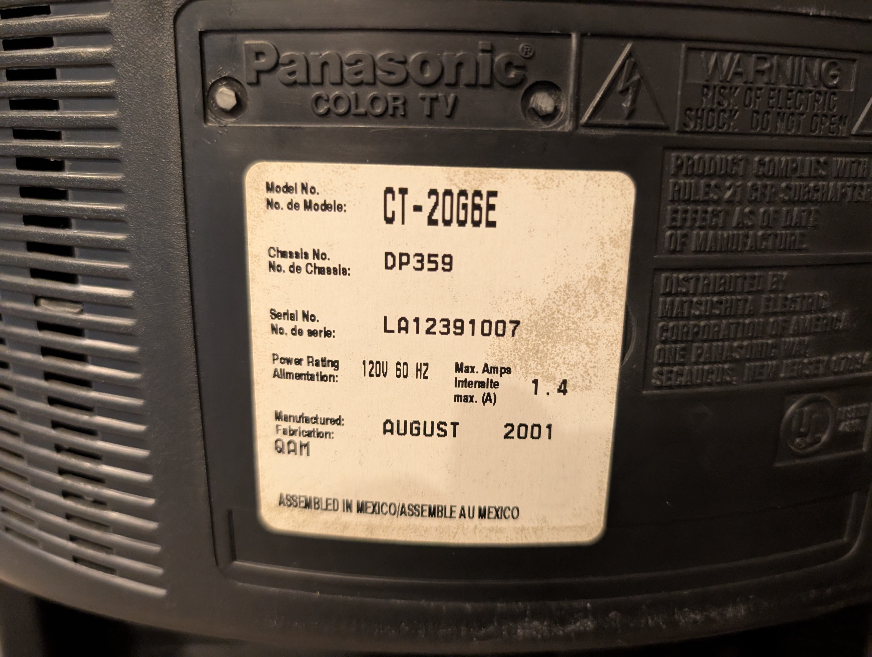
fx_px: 605
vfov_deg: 56.9
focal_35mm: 24
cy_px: 328
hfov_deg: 71.5
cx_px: 436
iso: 1517
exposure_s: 1/60
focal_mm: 6.9
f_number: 1.68
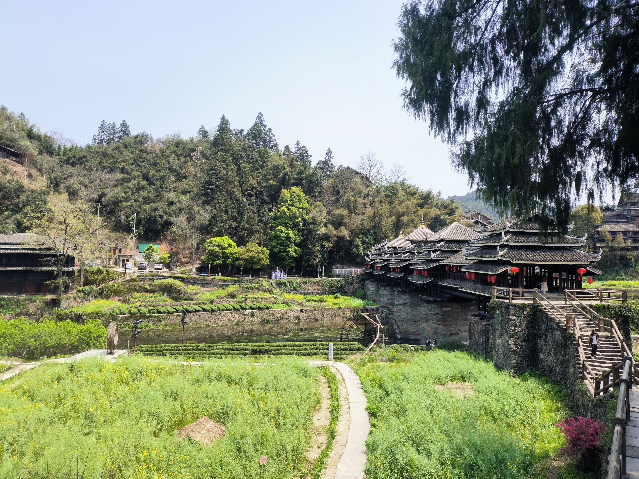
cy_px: 240
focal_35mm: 25
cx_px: 320
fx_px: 461
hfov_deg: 69.4
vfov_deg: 54.9
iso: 56
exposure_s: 1/476
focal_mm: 4.71
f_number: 1.79
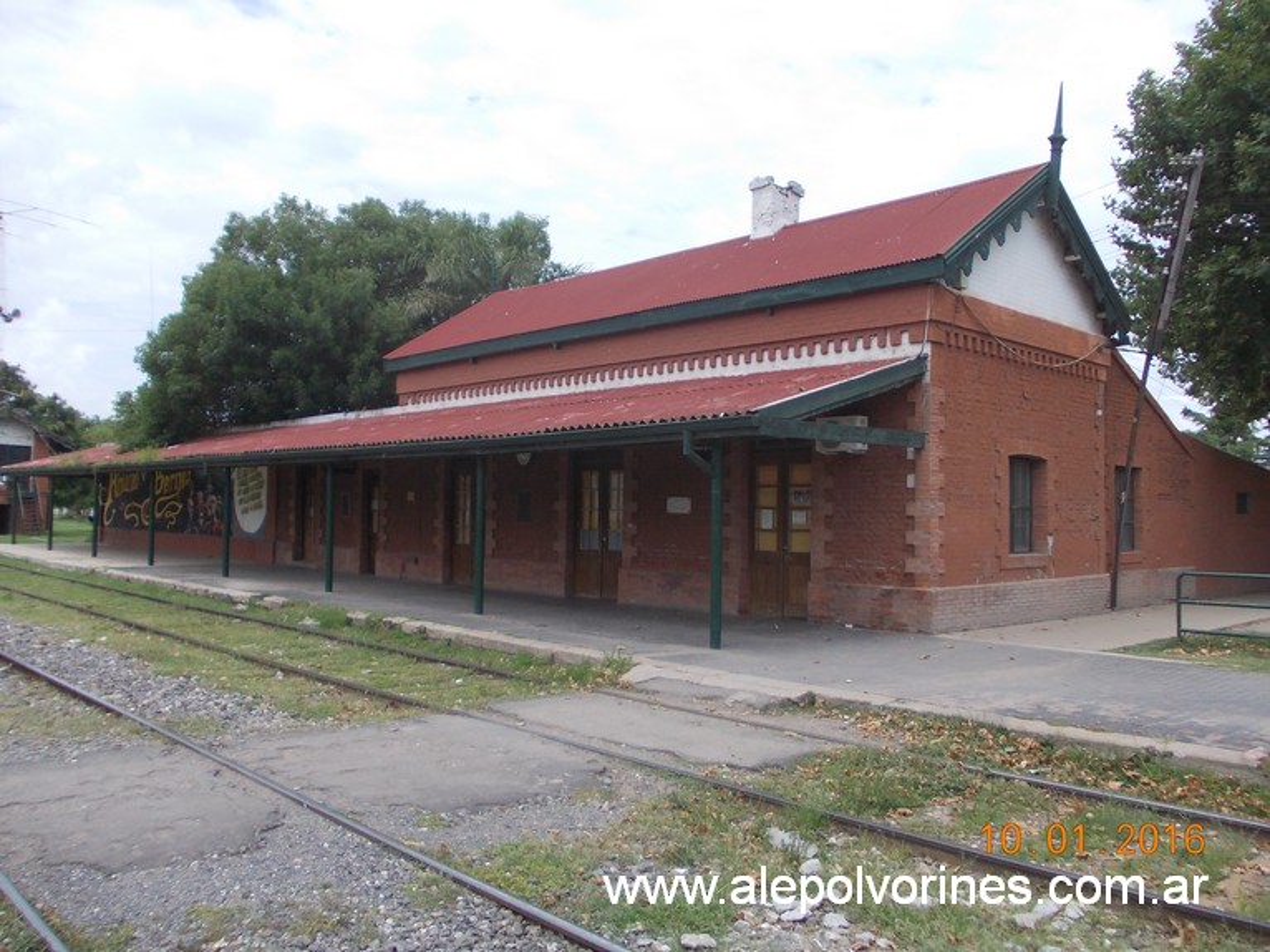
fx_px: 1027
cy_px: 476
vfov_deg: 49.7
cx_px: 635
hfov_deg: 63.5
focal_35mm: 28
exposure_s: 1/320
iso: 80
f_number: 5.4
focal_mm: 4
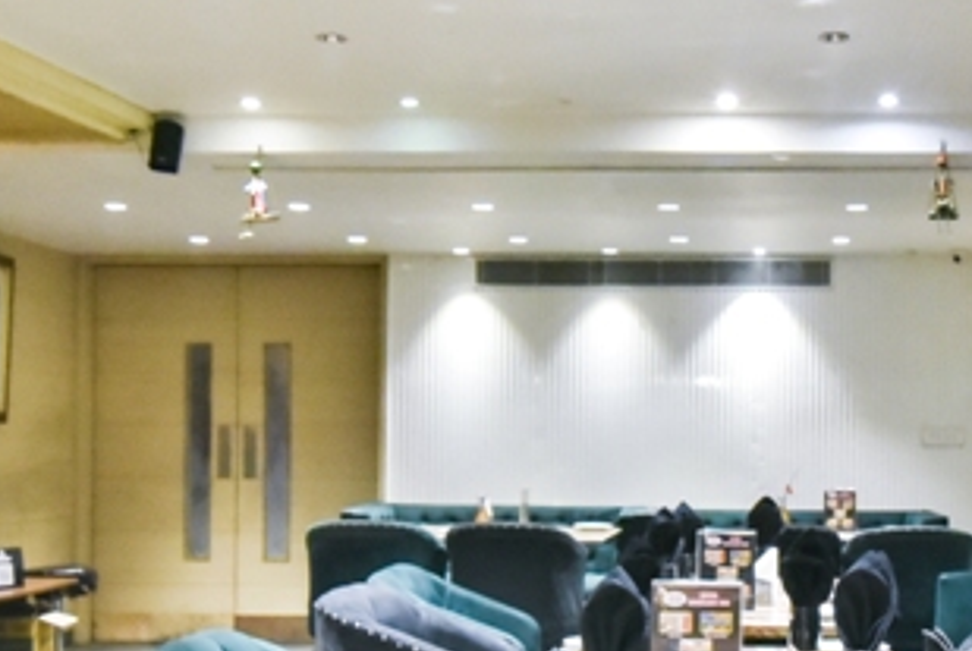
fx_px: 1514
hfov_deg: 35.1
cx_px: 681
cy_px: 404
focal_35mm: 56
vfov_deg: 24.2
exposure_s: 1/50
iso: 5000
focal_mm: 16
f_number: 6.3
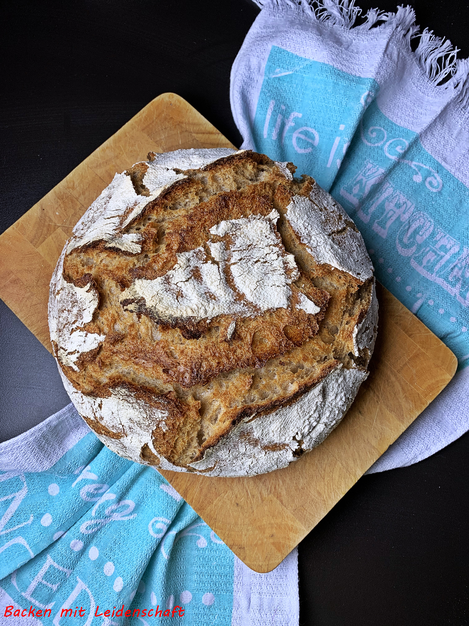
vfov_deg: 67.3
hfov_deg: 53.1
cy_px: 313
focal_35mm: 26
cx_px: 234
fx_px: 470
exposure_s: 1/100
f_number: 1.8
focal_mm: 4.25
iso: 40
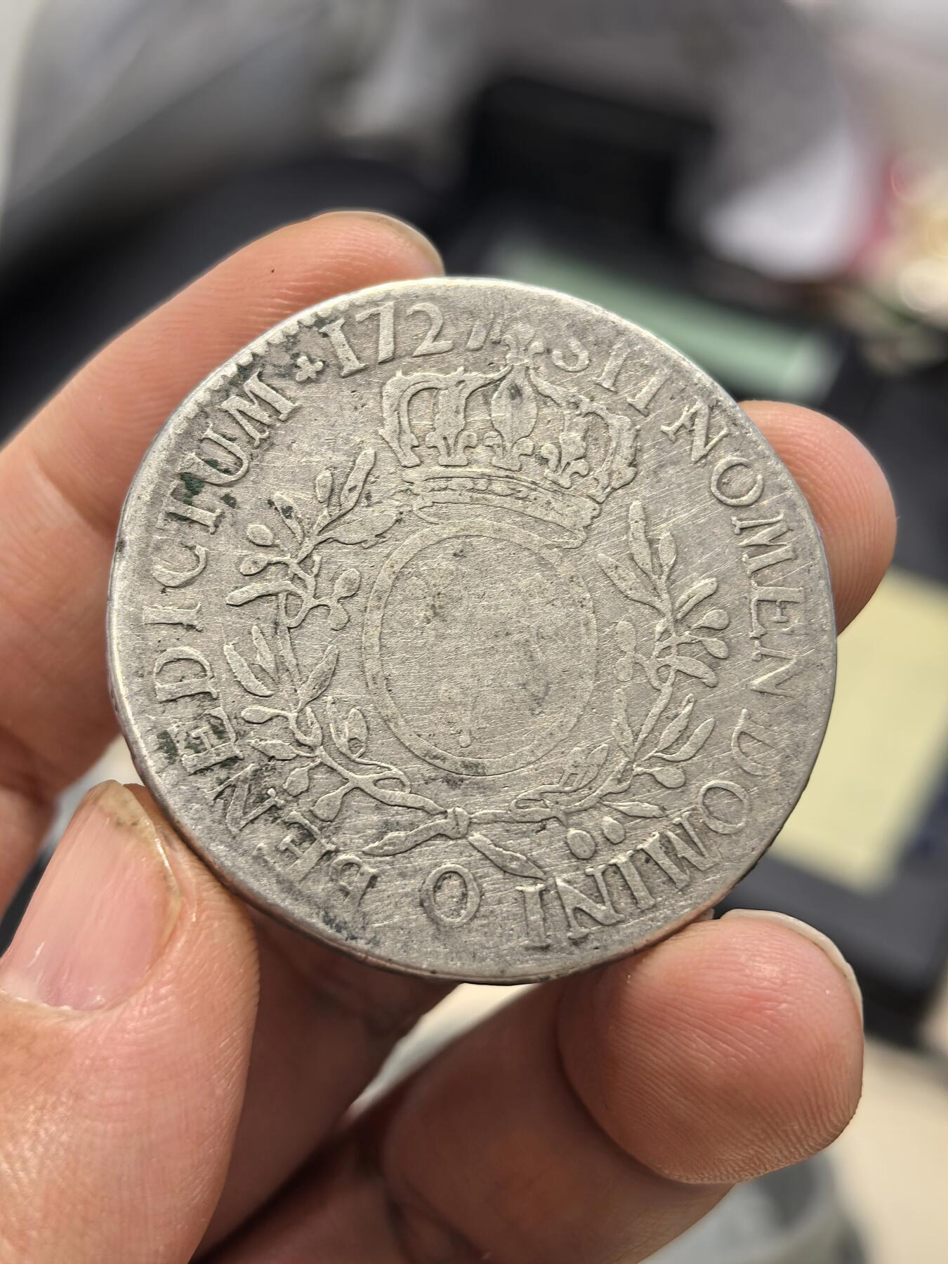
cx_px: 474
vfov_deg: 35.5
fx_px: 1972
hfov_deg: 27.0
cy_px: 632
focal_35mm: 54
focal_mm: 6.98
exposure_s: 1/50
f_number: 2
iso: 200
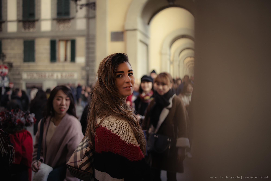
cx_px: 136
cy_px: 90
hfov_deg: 65.5
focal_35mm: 28
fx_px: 211
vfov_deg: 46.4
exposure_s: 1/400
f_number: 1.4
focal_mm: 28
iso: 400
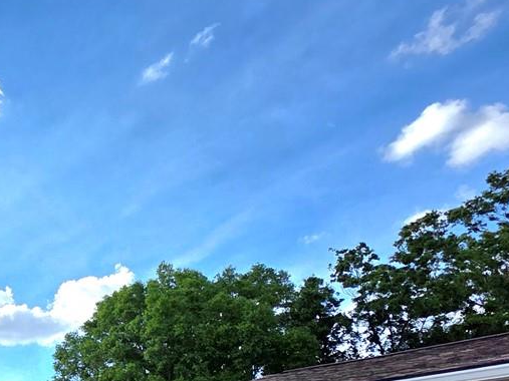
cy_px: 412
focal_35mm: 41
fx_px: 603
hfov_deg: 34.1
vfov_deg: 31.4
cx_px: -139
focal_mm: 2.2
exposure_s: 1/5000
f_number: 1.9
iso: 40
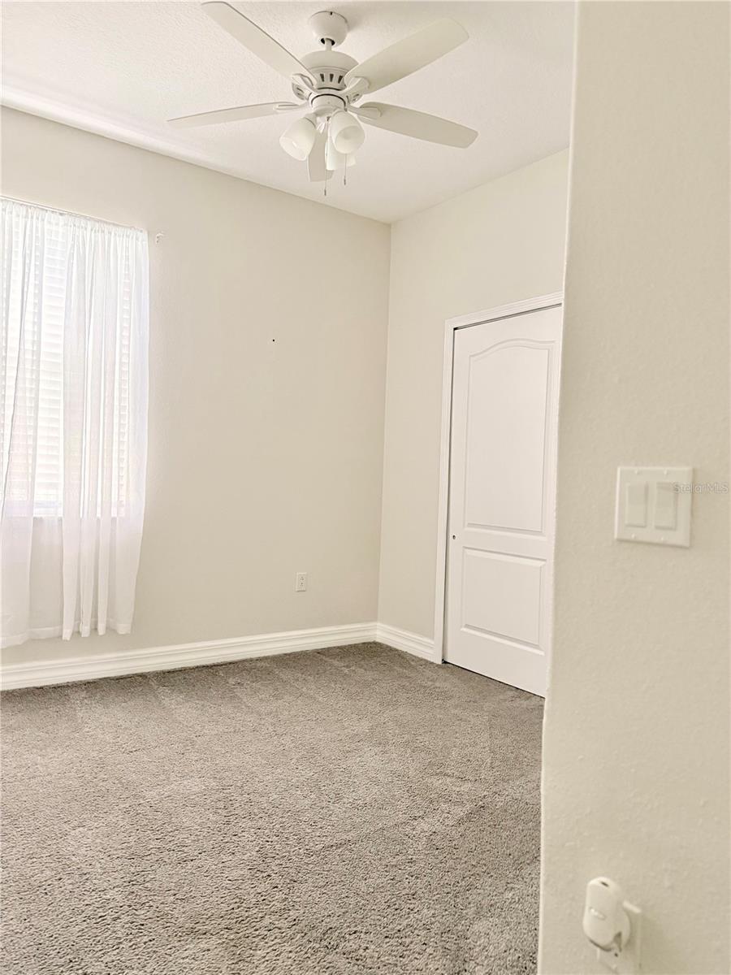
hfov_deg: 56.8
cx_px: 366
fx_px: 676
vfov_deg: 71.6
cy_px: 488
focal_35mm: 24
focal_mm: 6.76
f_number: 1.78
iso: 500
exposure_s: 1/60
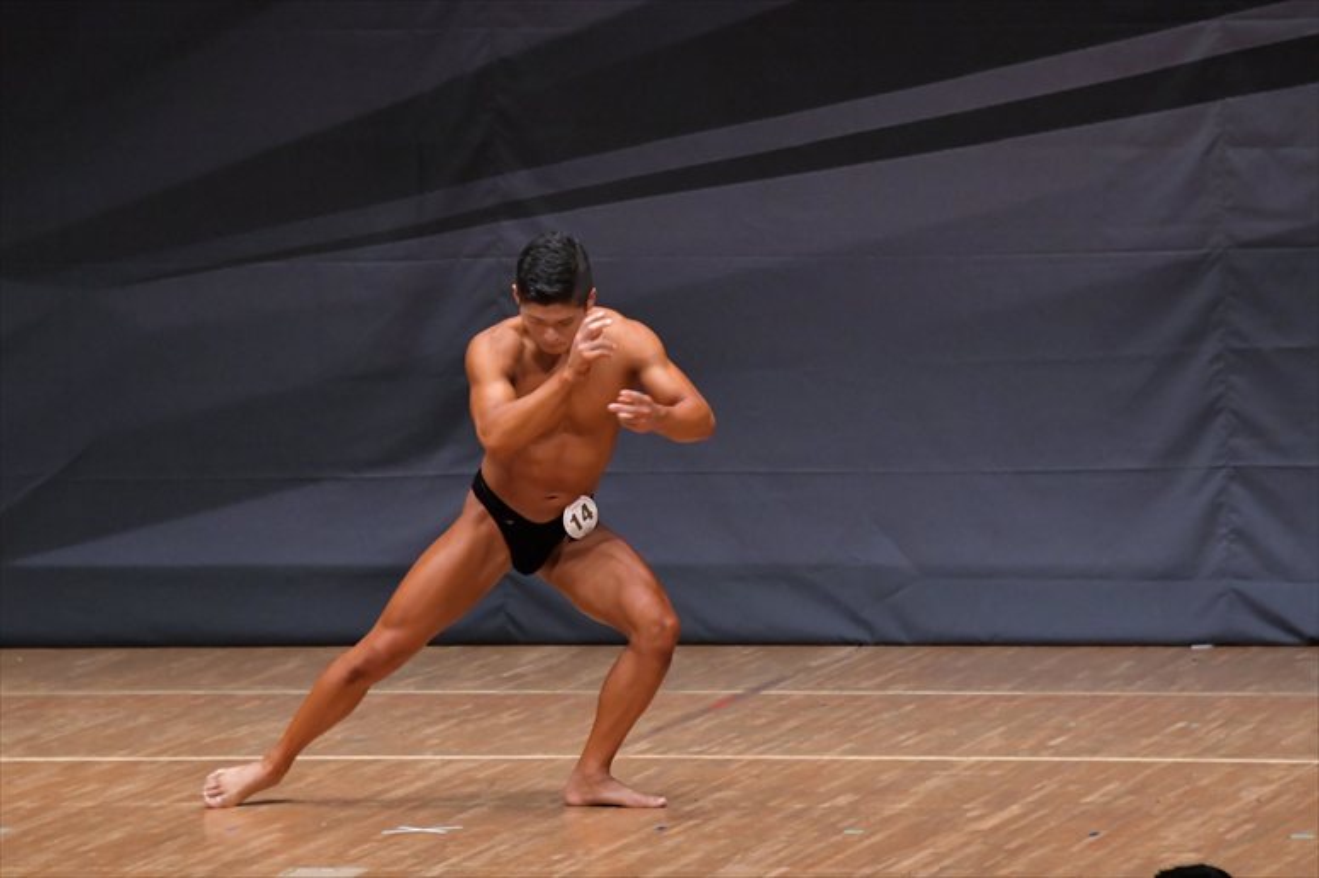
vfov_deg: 4.8
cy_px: 439
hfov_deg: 7.2
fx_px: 10437
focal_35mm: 285
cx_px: 660
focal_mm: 190
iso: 6400
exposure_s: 1/400
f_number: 5.6
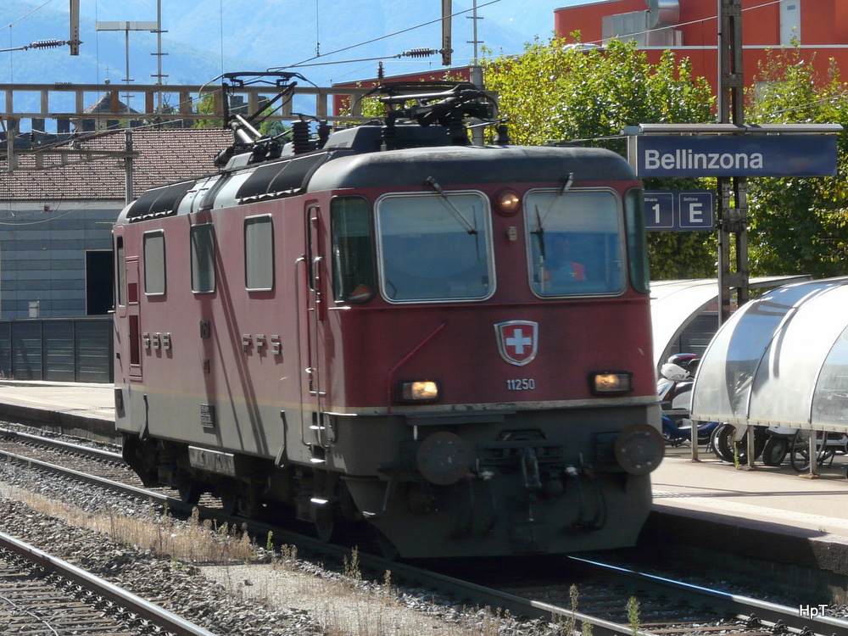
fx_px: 2352
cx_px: 424
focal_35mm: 96
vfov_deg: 15.4
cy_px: 318
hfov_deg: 20.4
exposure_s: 1/200
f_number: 5.6
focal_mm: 15.8
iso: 100
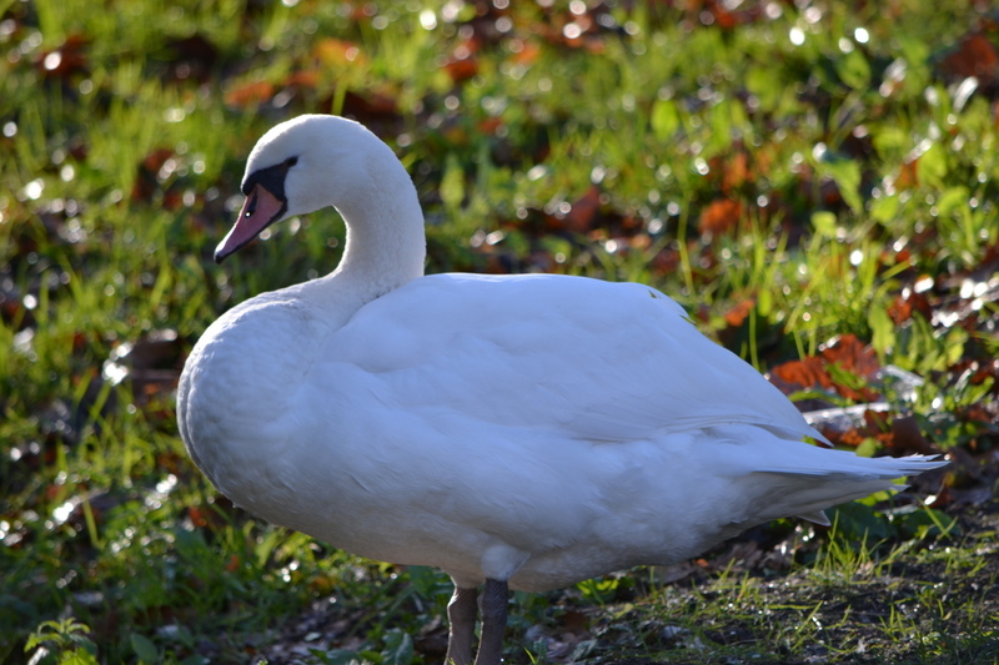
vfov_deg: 3.8
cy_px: 332
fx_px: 9987
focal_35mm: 360
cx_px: 500
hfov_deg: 5.7
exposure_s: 1/250
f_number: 5.3
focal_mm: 240
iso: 200
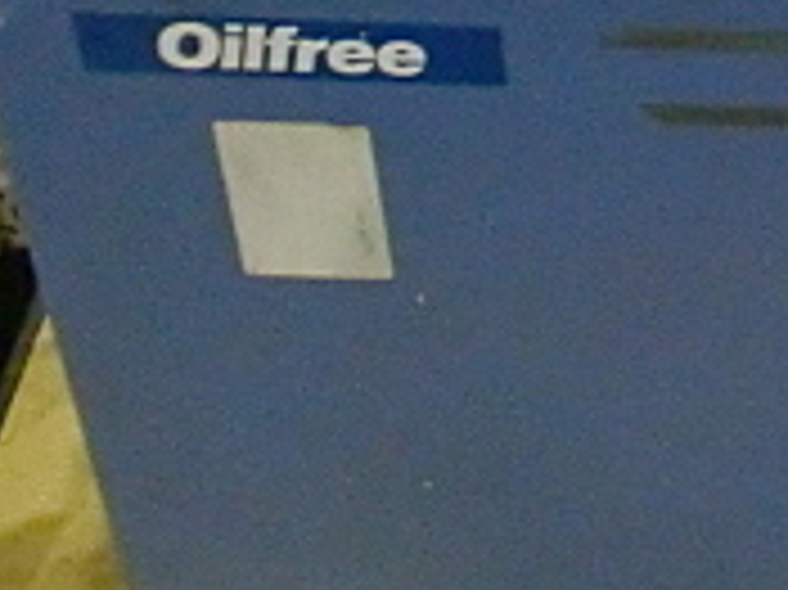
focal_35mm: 128
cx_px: 1072
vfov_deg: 11.3
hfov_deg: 14.6
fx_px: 2912
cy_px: -117
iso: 800
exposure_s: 1/60
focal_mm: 6.3
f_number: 3.1
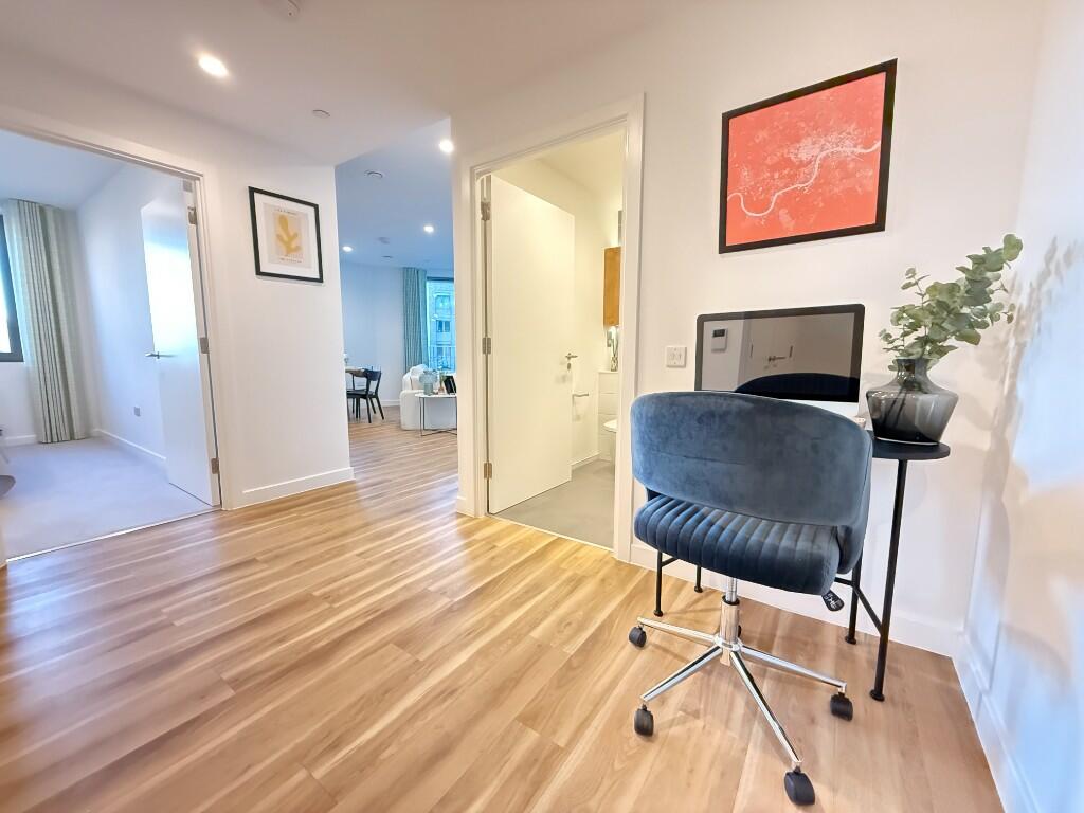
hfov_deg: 102.1
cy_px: 406
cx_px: 542
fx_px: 438
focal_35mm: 14
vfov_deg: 85.7
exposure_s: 1/50
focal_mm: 2.22
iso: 1250
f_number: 2.2
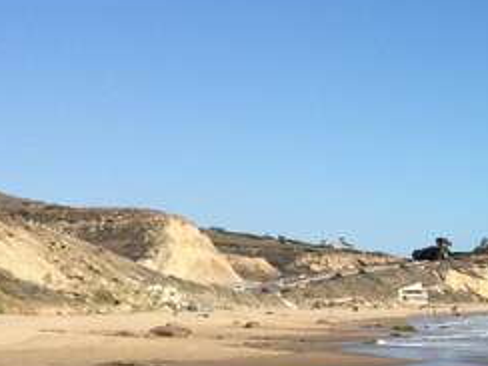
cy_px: 286
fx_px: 1339
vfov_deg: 15.5
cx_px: 758
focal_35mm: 95
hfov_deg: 18.1
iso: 32
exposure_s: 1/3165
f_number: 2.2
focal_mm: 4.15
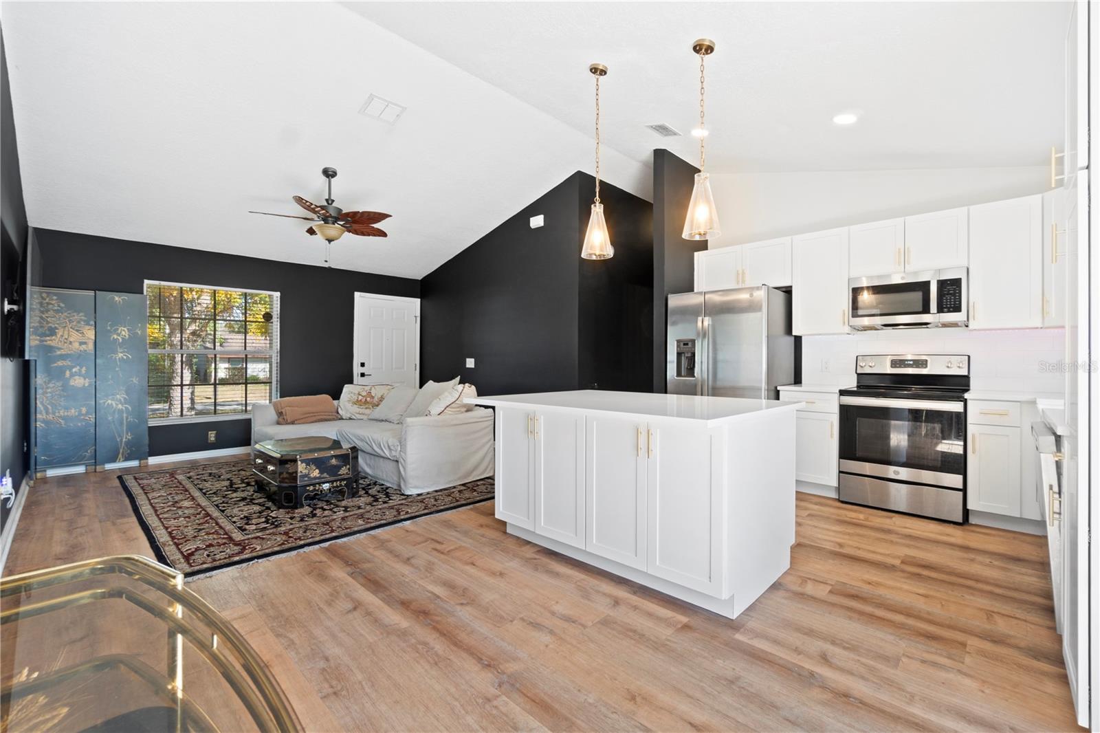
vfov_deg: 77.3
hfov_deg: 100.4
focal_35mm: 15
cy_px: 366
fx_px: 458
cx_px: 550
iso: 100
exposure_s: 1/1.67
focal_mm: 10
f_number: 8
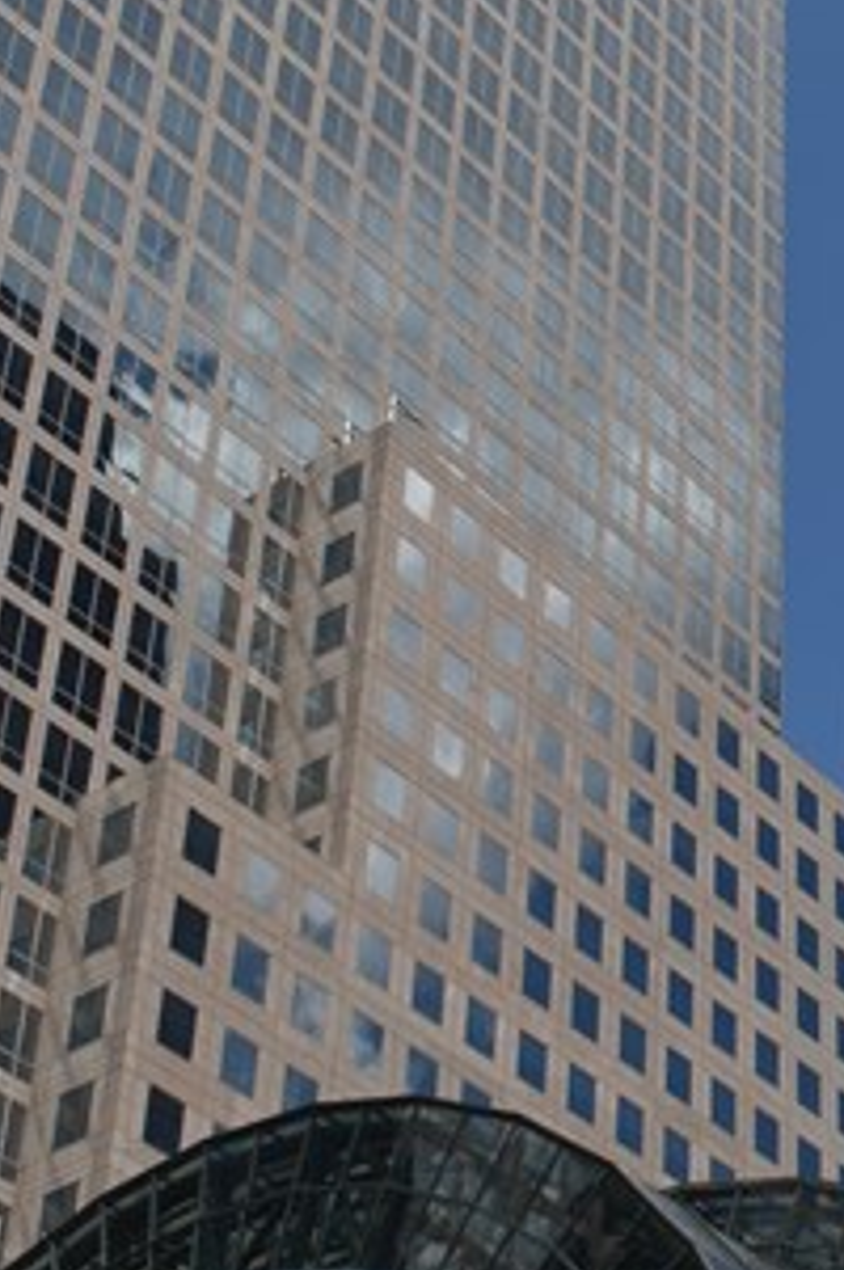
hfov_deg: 14.2
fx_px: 3243
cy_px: 557
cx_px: 1087
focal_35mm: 92
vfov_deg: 22.2
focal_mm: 18
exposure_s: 1/400
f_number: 10
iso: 100
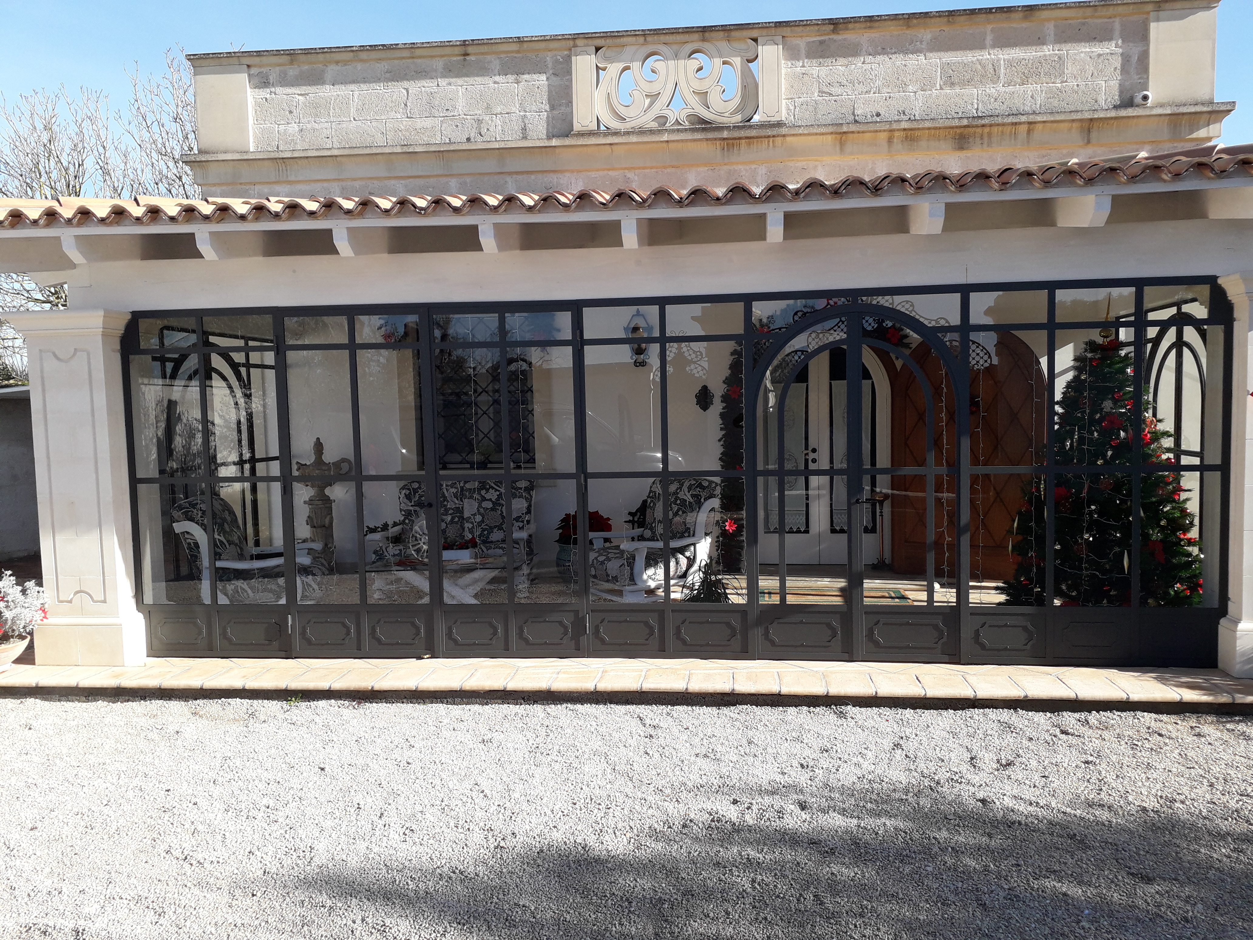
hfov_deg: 65.3
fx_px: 977
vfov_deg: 51.4
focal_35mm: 27
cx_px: 626
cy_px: 470
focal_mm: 3.6
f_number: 1.9
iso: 40
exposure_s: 1/857
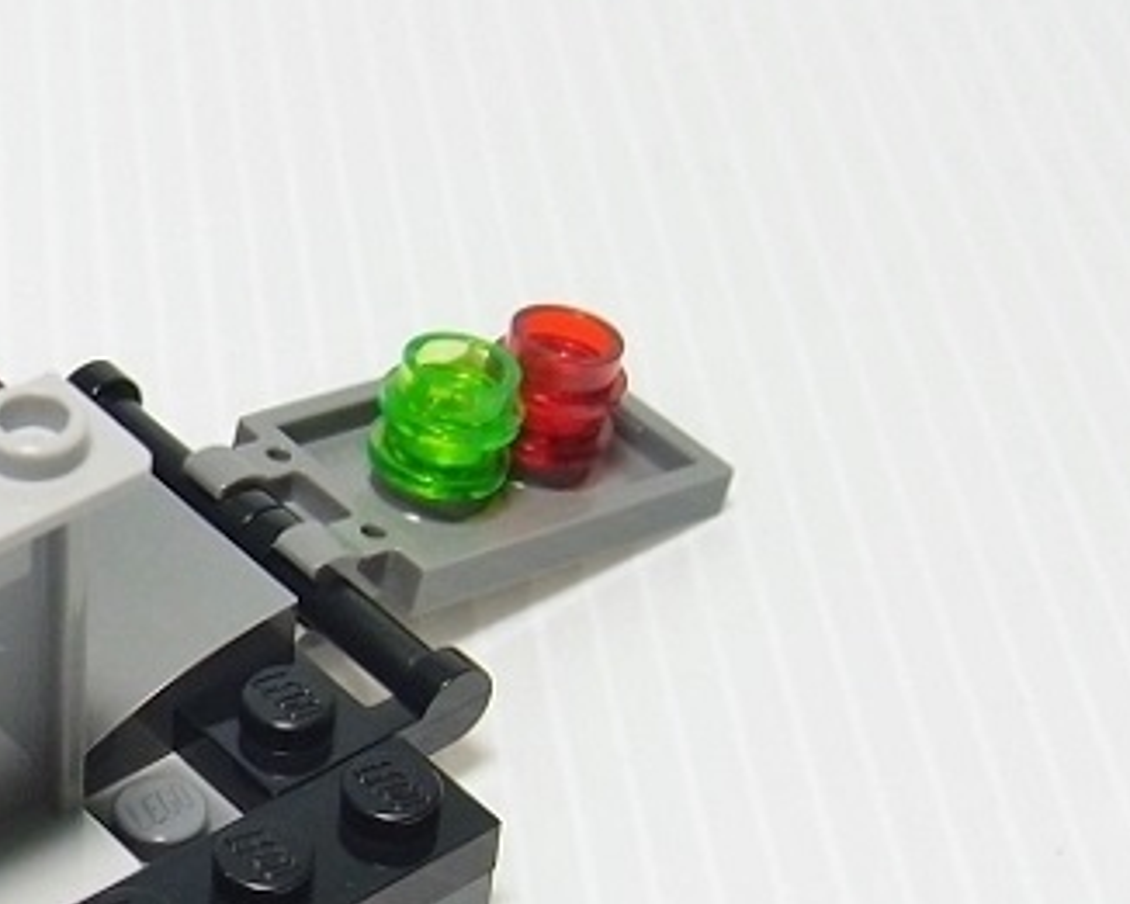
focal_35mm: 68
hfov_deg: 25.0
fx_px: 2275
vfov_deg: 22.3
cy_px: 689
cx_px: -243
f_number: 2.8
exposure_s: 1/25
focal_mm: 6
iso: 125
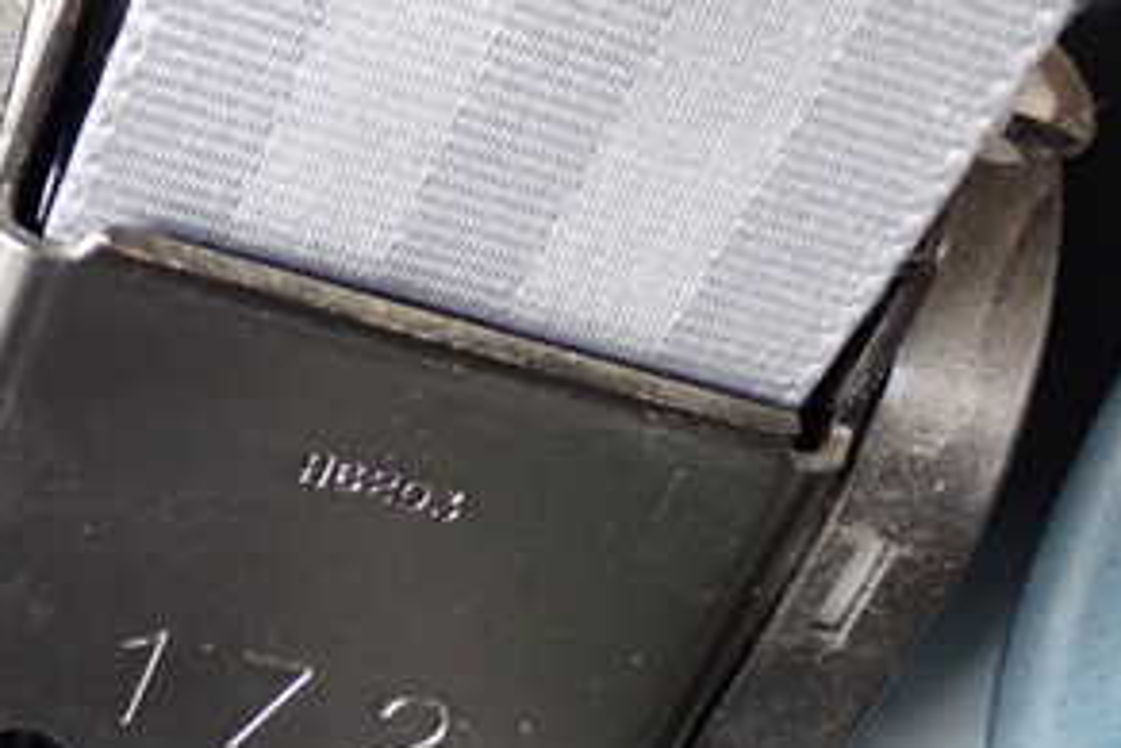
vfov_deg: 14.5
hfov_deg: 21.2
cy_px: 495
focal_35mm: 94
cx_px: 131
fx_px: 2928
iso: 500
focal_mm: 7.84
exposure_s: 1/40
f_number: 2.9
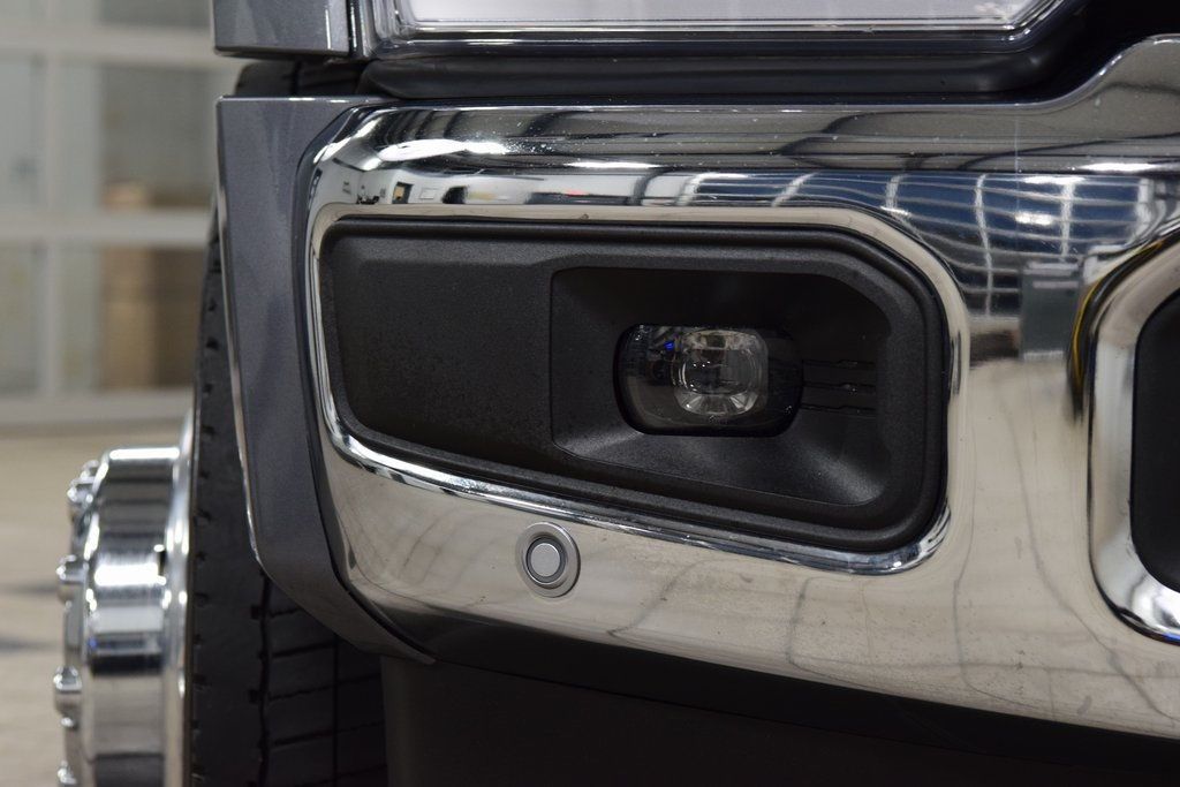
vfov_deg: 13.0
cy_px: 394
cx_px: 590
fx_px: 3442
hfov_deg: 19.5
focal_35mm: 105
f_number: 7.1
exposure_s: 1/30
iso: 1000
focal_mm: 70
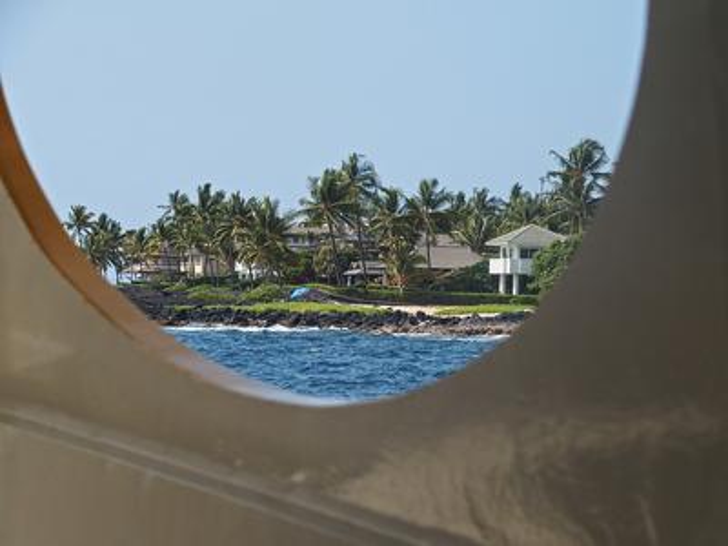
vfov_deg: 12.0
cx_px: 364
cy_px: 273
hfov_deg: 15.9
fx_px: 2608
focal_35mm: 124
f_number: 5
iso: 100
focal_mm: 26.2
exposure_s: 1/640
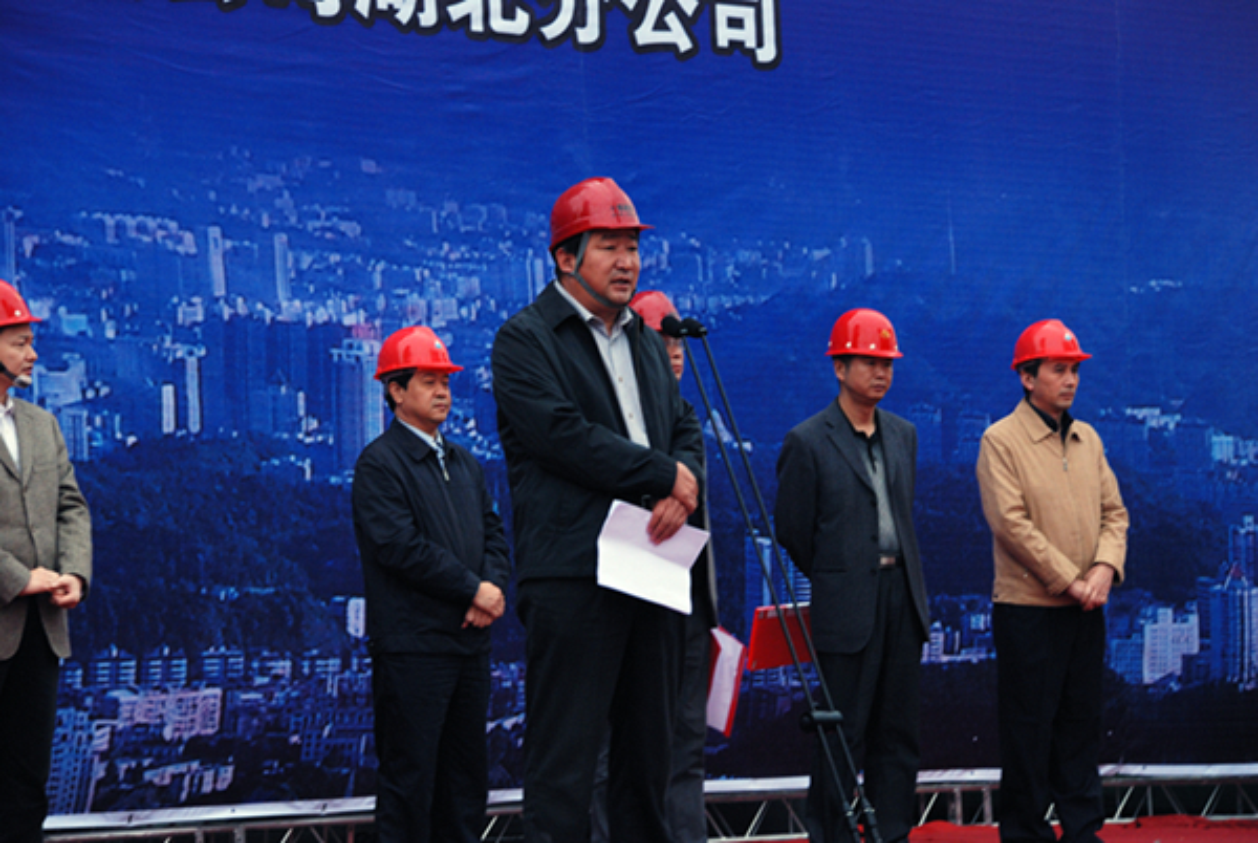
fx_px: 4987
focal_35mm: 142
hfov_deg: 14.4
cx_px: 629
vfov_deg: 9.7
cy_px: 422
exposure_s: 1/60
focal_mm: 95
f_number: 6.3
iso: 400
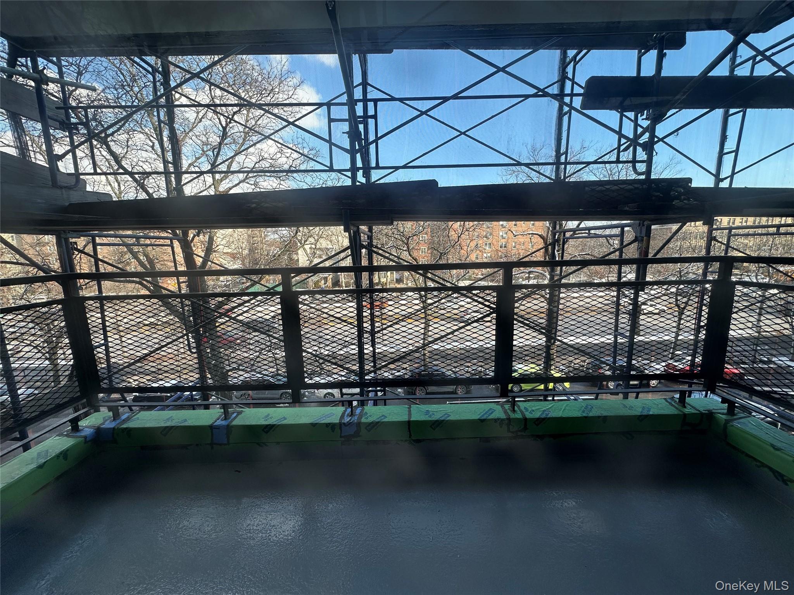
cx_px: 397
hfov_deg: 102.1
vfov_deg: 85.7
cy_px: 298
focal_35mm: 14
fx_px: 321
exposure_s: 1/413
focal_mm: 2.22
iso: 40
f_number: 2.2
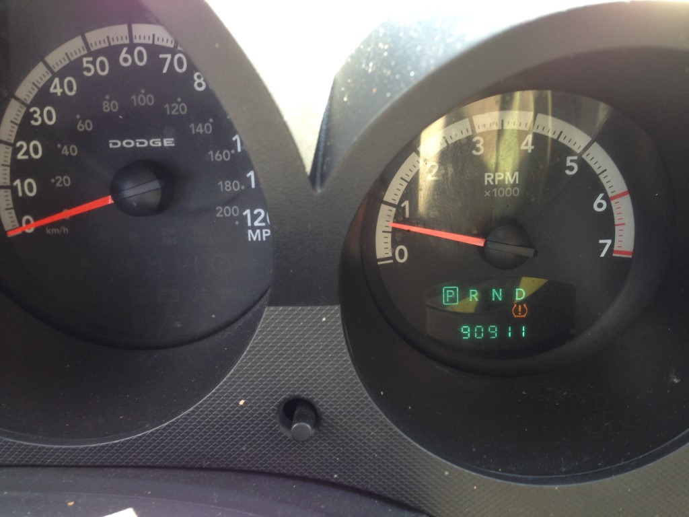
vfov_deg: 42.9
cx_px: 344
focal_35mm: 33
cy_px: 258
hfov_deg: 55.4
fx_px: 657
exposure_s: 1/30
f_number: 2.4
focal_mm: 4.12
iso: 50
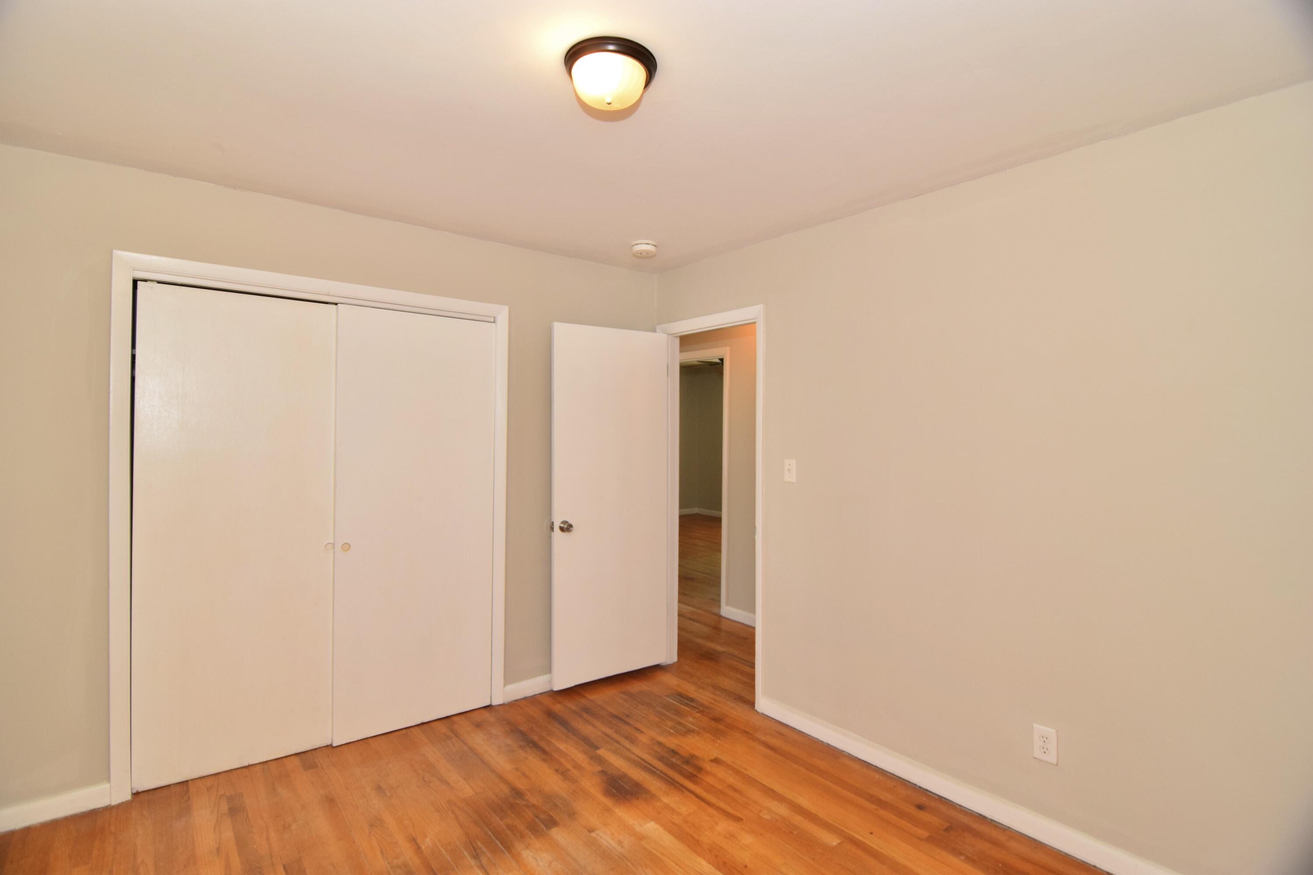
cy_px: 438
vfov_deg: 72.1
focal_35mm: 16
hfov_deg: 95.0
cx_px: 656
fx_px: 602
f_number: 5
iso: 800
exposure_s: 1/100
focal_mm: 11
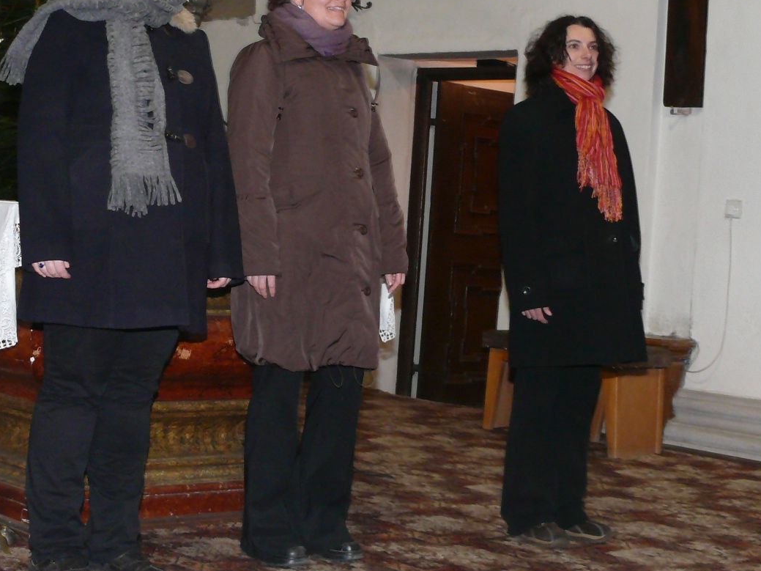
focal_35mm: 69
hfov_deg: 27.9
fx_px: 1517
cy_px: 183
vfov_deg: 21.2
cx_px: 231
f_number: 2.8
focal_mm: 7.4
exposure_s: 1/30
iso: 200
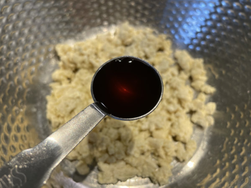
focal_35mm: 26
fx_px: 189
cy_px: 94
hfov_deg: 67.3
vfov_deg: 53.1
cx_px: 126
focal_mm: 4.2
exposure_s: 1/120
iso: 80
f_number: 1.6
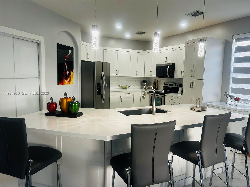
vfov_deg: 53.1
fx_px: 188
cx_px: 125
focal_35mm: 26
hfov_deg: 67.3
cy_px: 94
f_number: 1.5
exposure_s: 1/120
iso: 125
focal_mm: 5.7
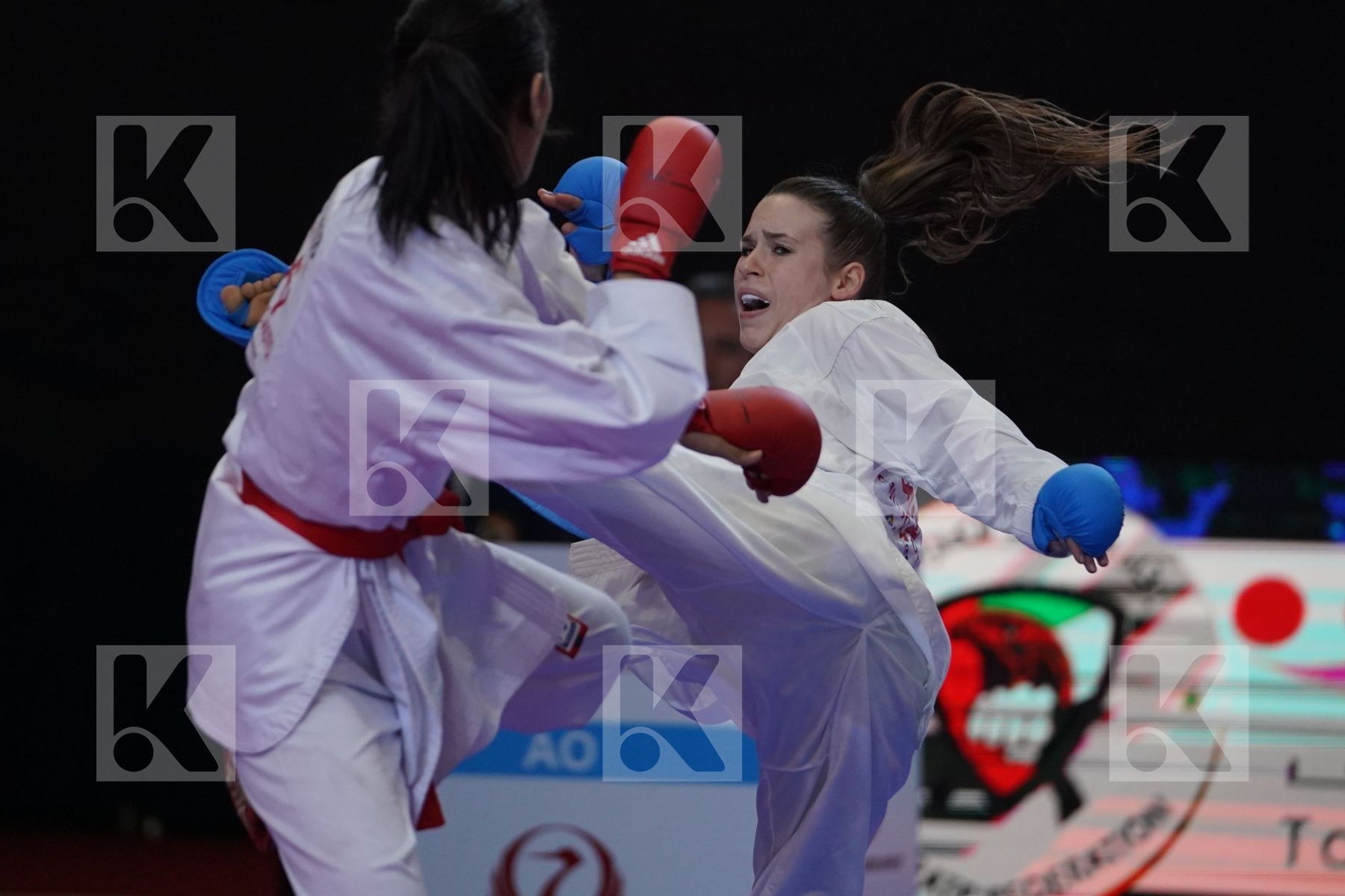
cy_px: 448
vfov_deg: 4.9
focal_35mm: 283
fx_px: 10572
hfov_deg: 7.3
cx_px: 672
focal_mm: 189
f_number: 2.8
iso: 2500
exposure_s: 1/1000
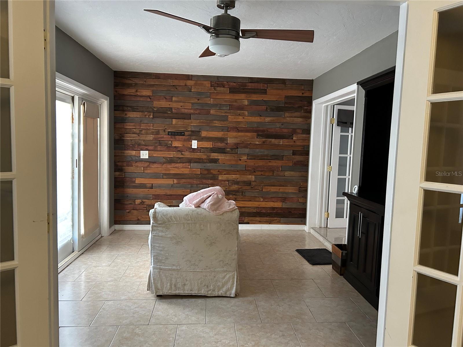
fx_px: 348
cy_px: 174
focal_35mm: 26
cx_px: 232
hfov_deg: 67.3
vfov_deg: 53.1
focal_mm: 5.7
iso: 500
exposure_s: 1/60
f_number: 1.5
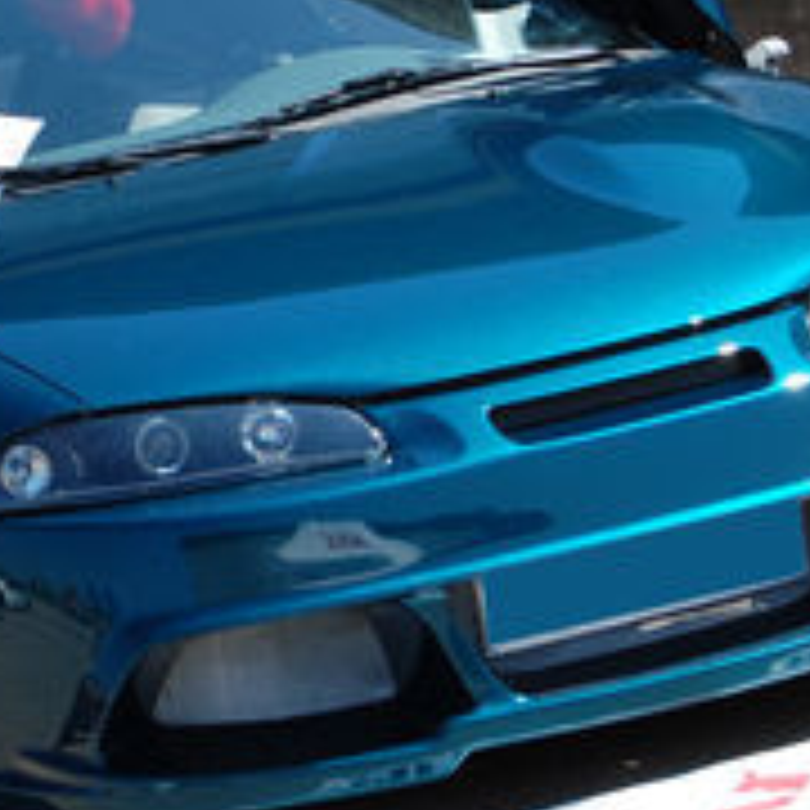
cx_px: 220
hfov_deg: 7.0
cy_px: 378
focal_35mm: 250
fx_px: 6605
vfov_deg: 7.0
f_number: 8
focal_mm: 55
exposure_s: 1/250
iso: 200
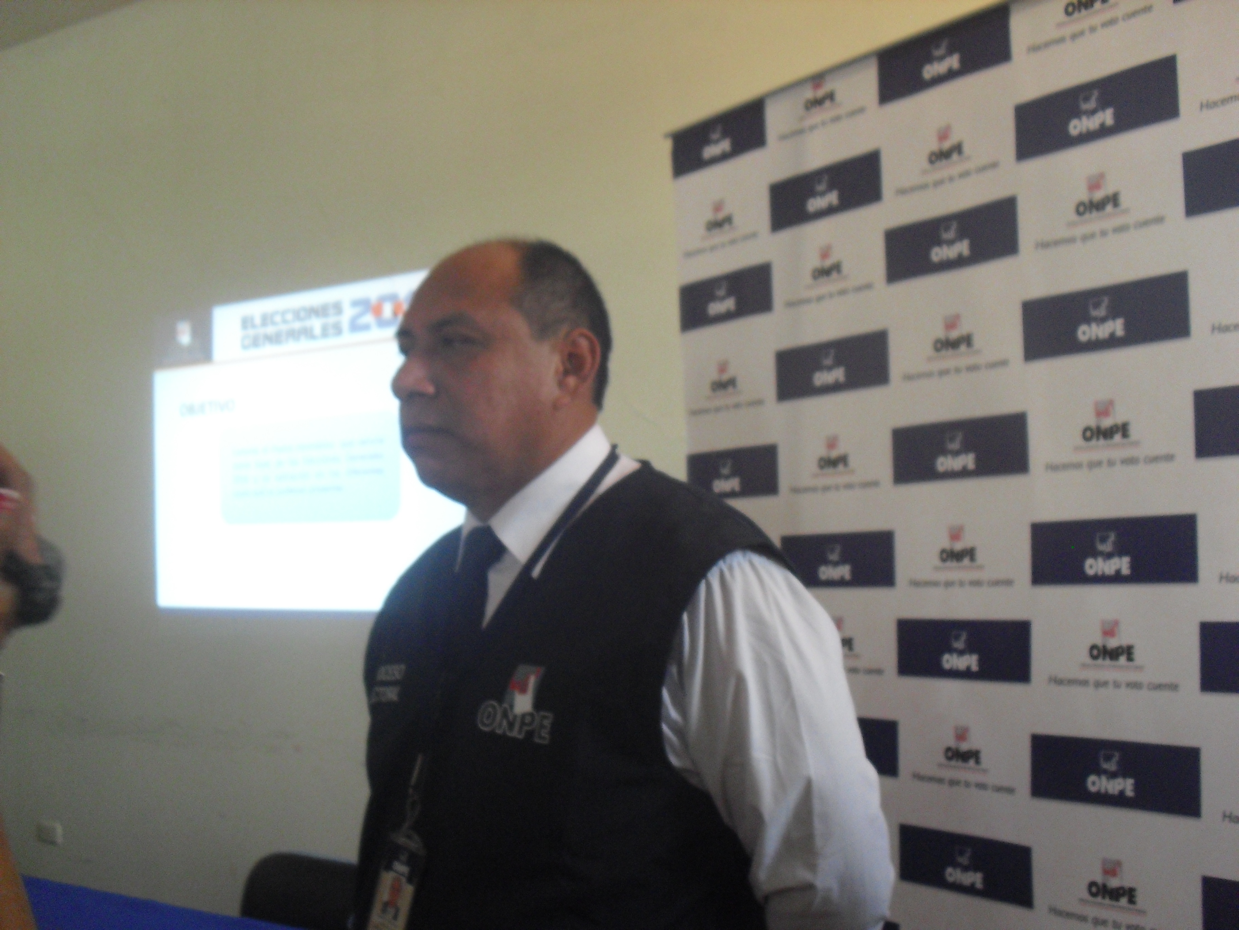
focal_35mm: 36
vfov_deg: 39.7
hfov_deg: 51.4
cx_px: 620
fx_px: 1289
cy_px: 465
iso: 400
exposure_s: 1/60
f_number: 3.1
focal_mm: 6.3
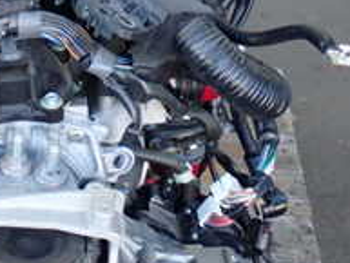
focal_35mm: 112
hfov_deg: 17.0
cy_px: 141
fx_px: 1133
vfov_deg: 13.2
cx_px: -34
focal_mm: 6.37
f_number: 2.5
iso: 200
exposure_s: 1/80
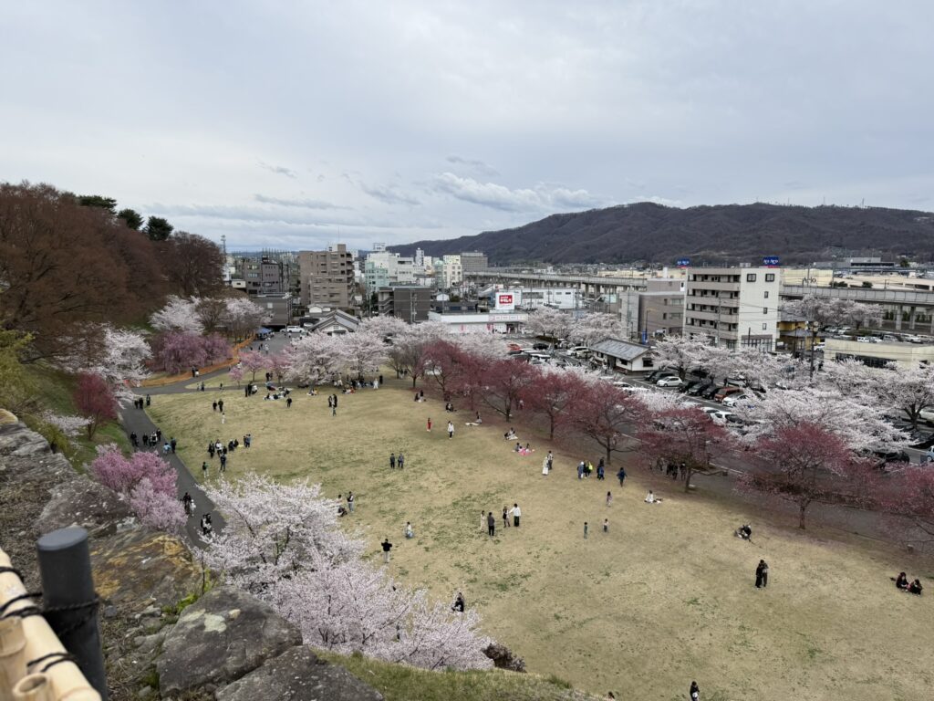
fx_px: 648
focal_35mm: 24
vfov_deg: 56.8
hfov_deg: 71.6
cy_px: 350
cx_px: 467
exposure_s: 1/3759
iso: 80
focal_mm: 6.76
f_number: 1.78
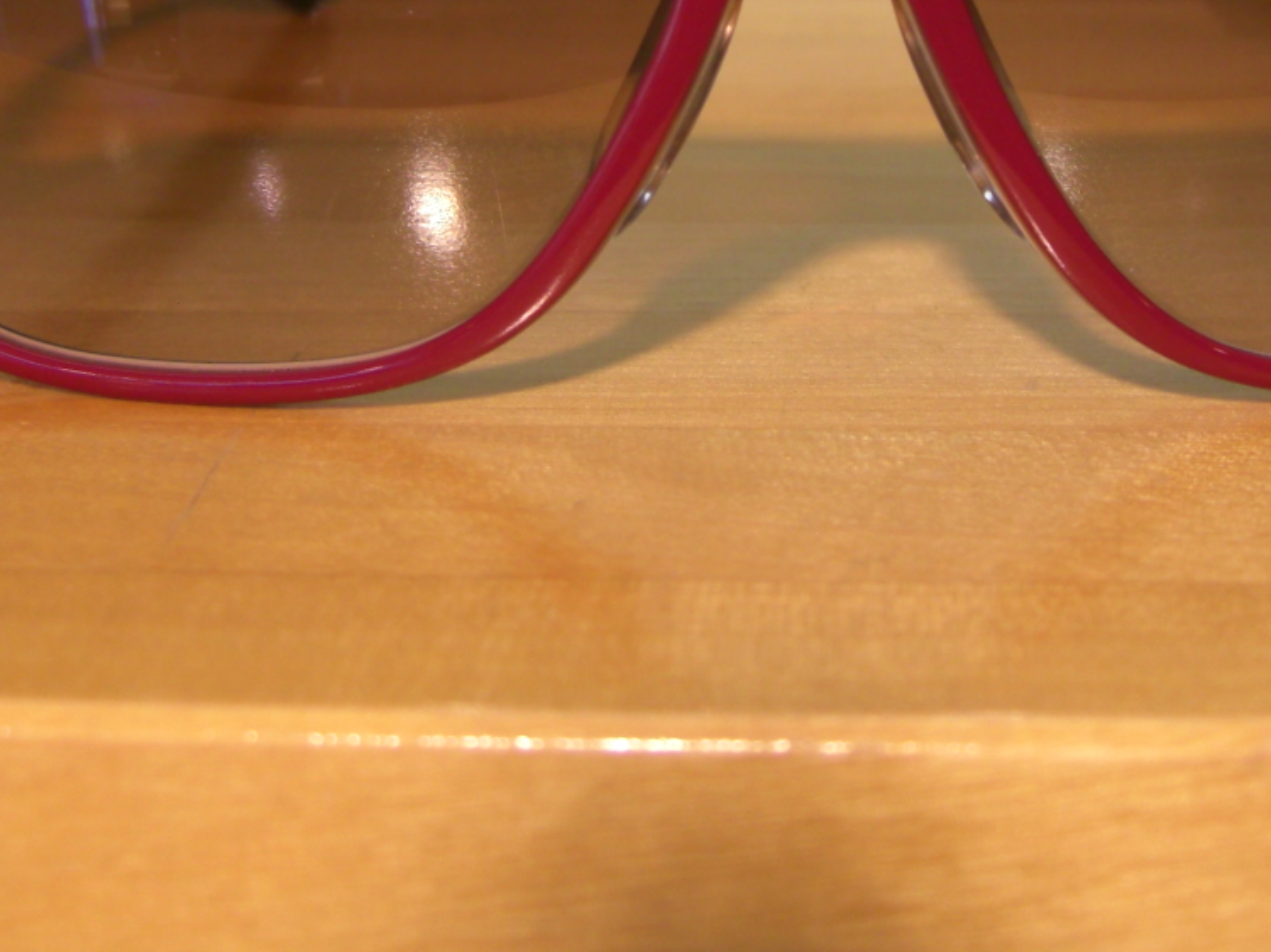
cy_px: 57
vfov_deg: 17.9
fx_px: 2974
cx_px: 748
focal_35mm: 81
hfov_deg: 24.1
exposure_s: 1/60
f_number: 2.8
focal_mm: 7.9
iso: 100
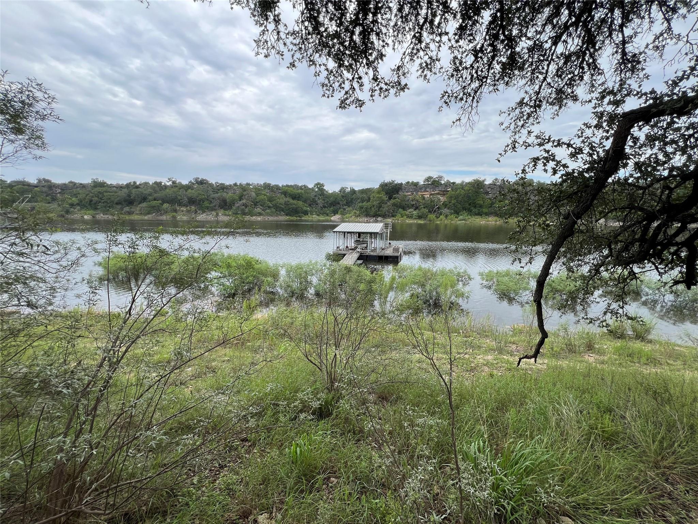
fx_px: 262
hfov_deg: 106.2
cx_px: 349
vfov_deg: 89.9
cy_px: 262
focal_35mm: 13
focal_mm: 1.57
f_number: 1.8
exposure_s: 1/433
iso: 32
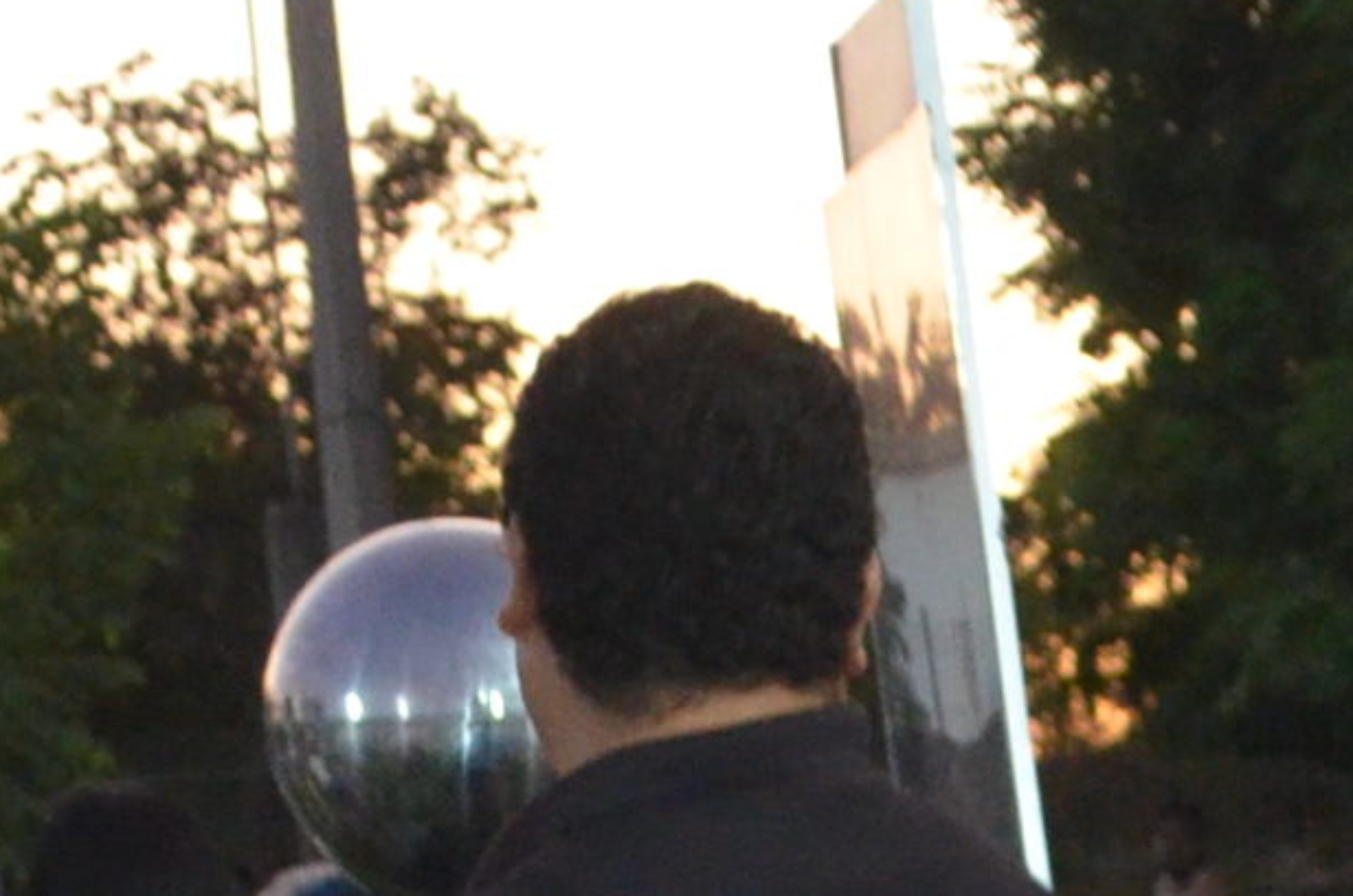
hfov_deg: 10.7
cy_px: 2429
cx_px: 2467
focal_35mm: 180
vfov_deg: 7.0
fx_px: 6751
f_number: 3.8
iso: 2200
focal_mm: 20
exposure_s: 1/60
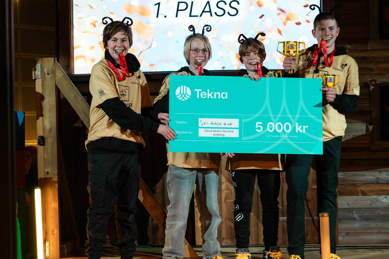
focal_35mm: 75
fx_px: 810
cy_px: 123
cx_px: 207
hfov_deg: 27.0
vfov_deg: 18.2
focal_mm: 62
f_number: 5
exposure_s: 1/320
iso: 5000
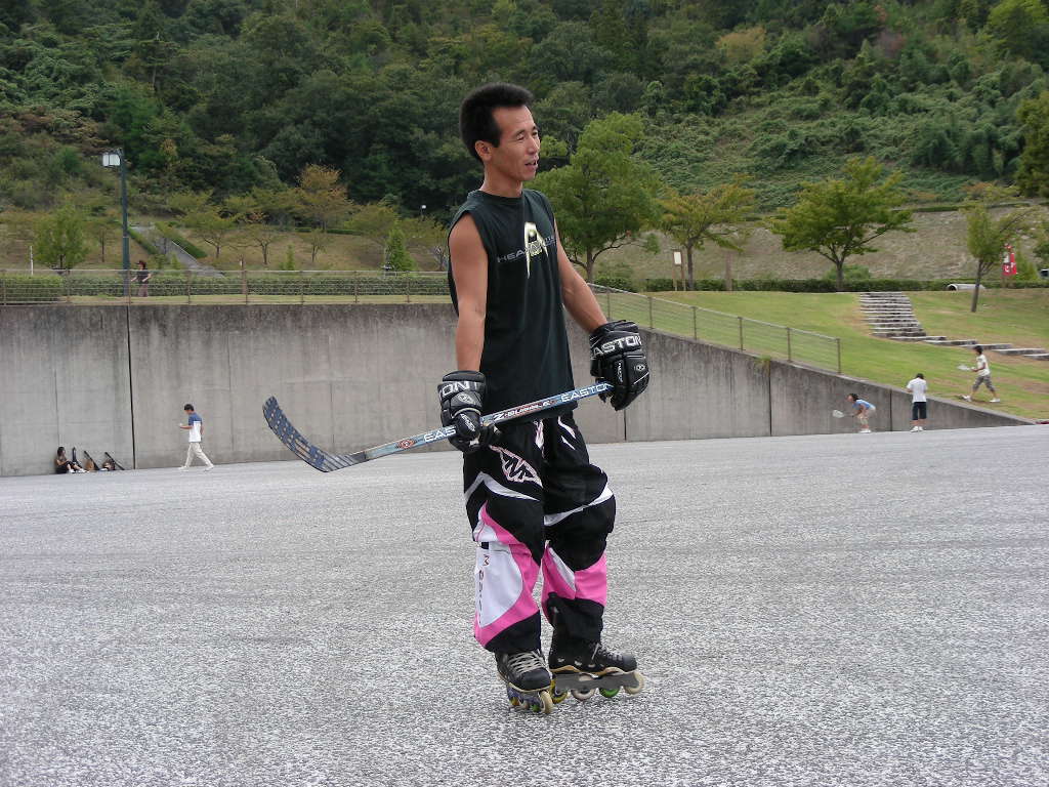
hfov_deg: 24.7
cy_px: 394
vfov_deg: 18.7
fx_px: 2394
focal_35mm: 79
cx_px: 524
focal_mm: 13.2
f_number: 3.5
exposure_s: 1/90.2
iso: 50
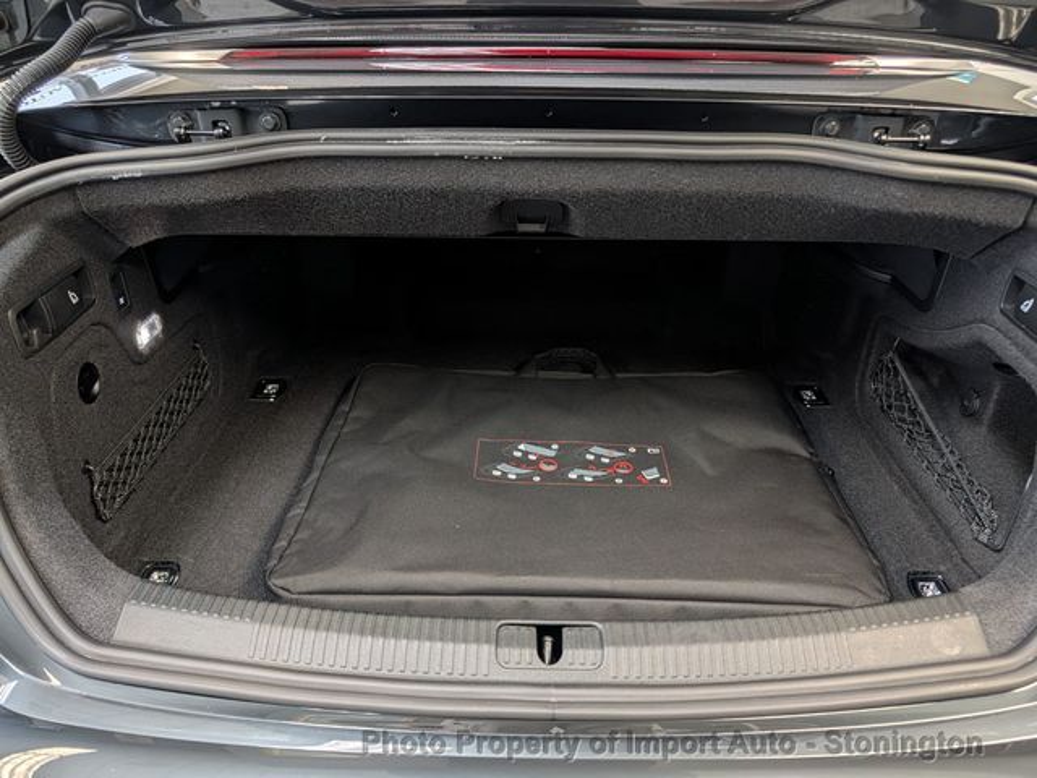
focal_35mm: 24
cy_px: 389
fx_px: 719
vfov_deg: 56.8
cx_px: 518
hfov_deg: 71.6
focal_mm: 6.9
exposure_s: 1/40
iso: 24
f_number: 1.68
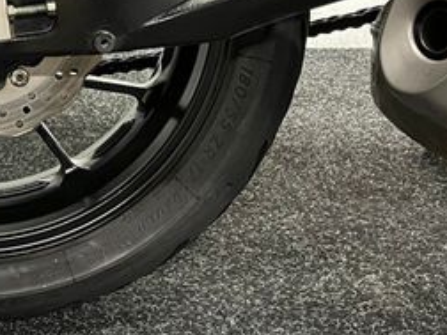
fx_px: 852
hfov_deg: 27.3
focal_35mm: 66
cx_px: -23
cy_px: 4
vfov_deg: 21.5
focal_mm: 5.1
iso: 500
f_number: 1.6
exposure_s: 1/33
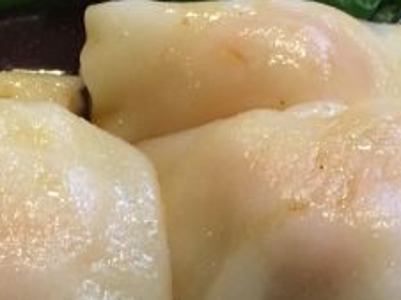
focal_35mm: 90
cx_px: 98
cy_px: 237
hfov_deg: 21.6
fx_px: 1041
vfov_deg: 16.3
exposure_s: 1/33
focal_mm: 4.15
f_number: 2.2
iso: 160
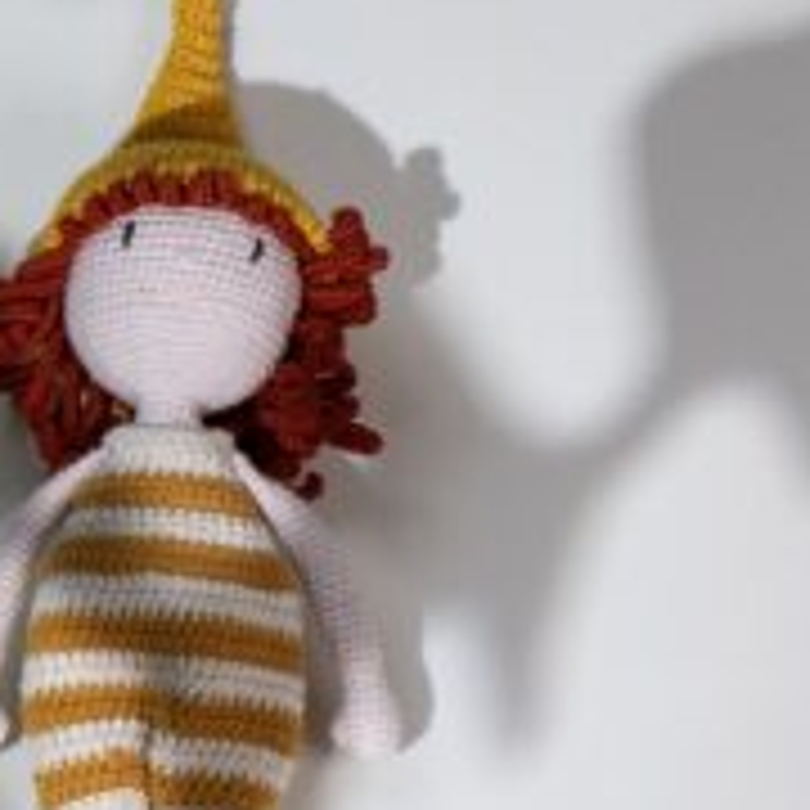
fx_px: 8736
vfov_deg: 5.3
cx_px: 198
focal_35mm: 330
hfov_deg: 5.3
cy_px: 562
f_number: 7.1
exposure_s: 1/250
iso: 200
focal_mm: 105
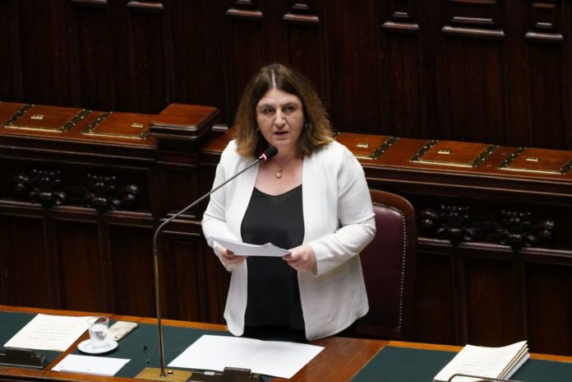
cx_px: 286
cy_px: 191
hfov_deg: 4.9
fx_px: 6641
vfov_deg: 3.3
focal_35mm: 418
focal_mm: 279
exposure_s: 1/125
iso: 8000
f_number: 5.6
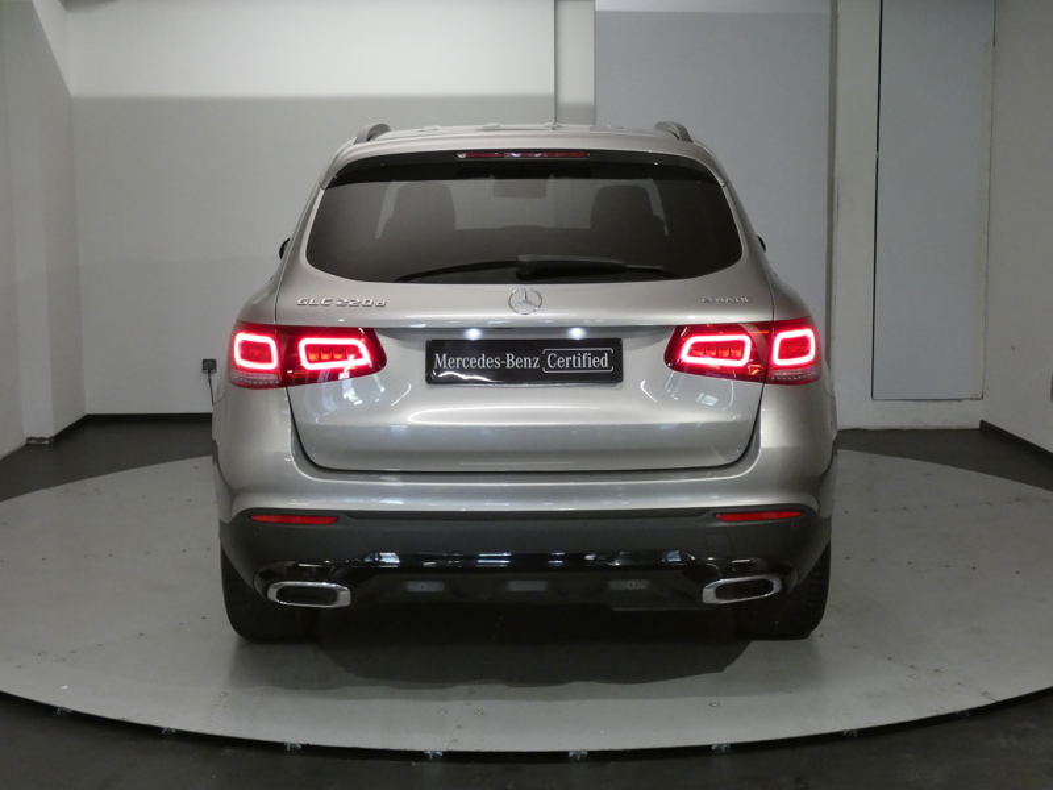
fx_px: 1521
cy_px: 395
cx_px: 526
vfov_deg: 29.1
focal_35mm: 50
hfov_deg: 38.2
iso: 640
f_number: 3.9
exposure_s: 1/80
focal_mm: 9
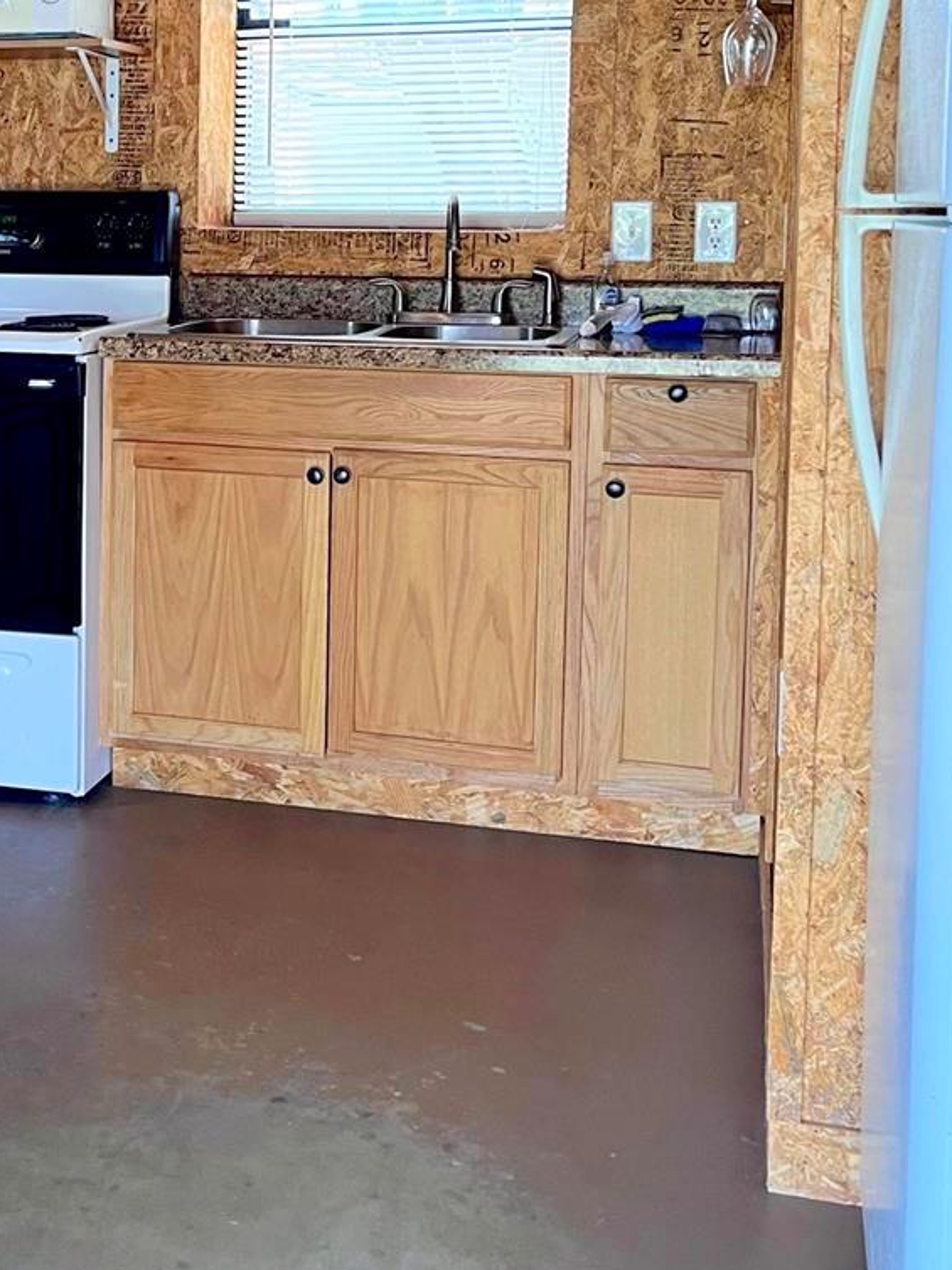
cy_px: 349
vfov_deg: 35.5
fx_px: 1945
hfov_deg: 26.6
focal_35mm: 53
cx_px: 99
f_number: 1.6
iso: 100
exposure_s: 1/60
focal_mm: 5.1
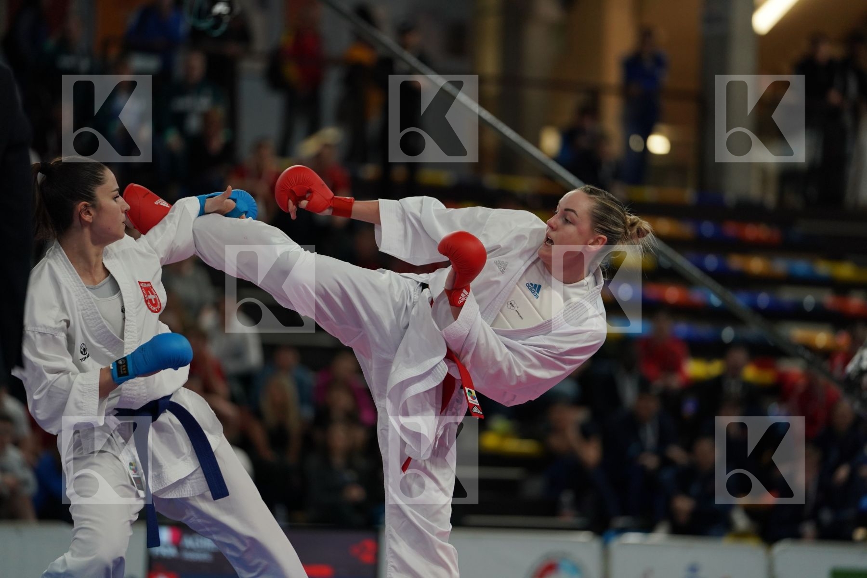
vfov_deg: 6.9
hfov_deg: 10.3
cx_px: 434
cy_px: 289
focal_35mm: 200
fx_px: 4816
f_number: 2.8
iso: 1000
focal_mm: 200
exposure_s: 1/1000
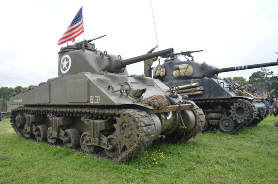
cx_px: 139
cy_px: 92
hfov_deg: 67.4
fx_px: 208
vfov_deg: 47.8
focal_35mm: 27
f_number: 5.6
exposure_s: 1/125
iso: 200
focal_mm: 18
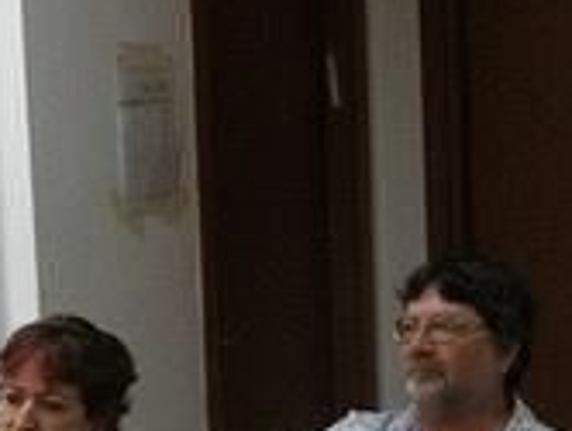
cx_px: 255
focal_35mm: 104
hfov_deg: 18.9
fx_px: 1721
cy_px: 400
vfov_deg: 14.1
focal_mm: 4.7
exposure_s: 1/60
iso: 230
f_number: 2.8
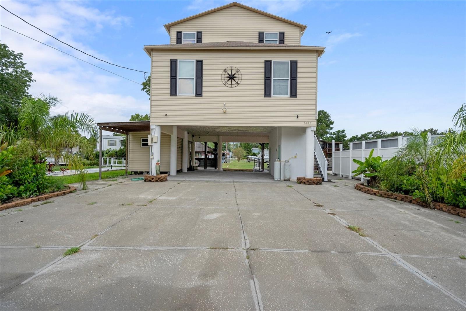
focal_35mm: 20
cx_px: 233
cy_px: 156
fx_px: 259
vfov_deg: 61.9
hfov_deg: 84.0
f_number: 8
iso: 400
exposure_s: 1/1250
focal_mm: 20
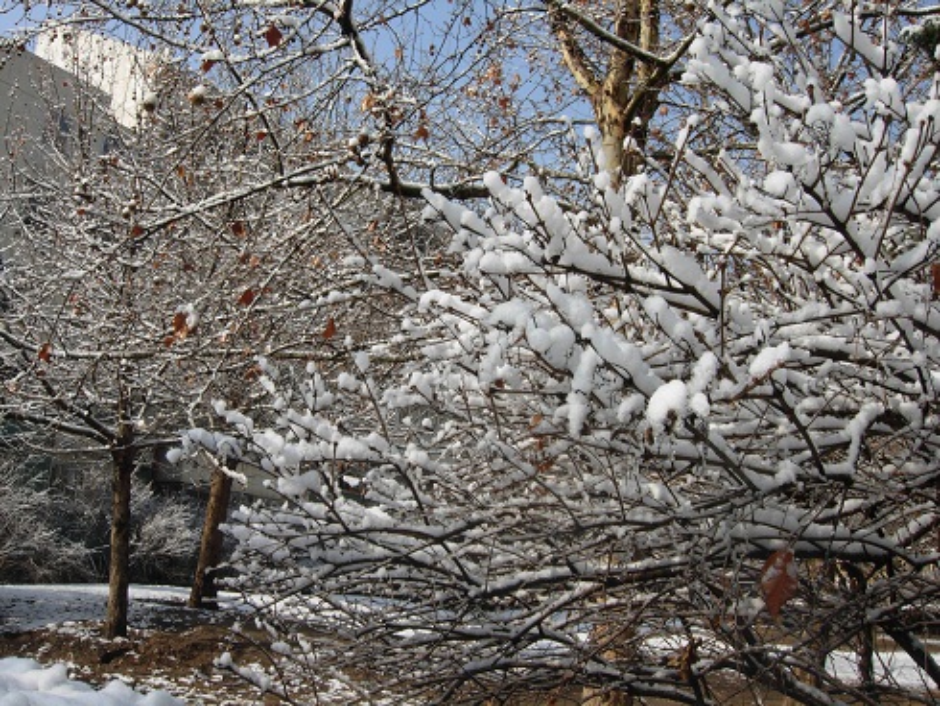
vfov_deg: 39.7
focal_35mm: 36
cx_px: 470
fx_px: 978
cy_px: 353
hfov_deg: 51.3
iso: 50
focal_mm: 7.5
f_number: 4.8
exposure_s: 1/256
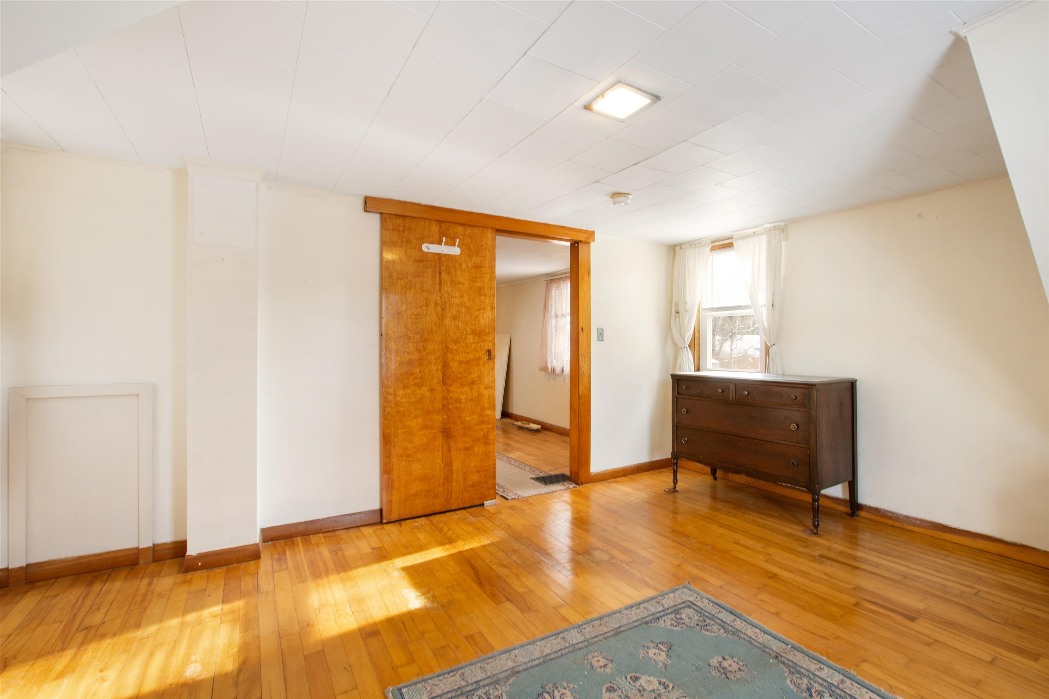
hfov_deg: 100.4
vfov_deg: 77.3
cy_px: 350
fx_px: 437
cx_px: 524
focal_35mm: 15
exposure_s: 1/2.5
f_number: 8
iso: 64
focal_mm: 10
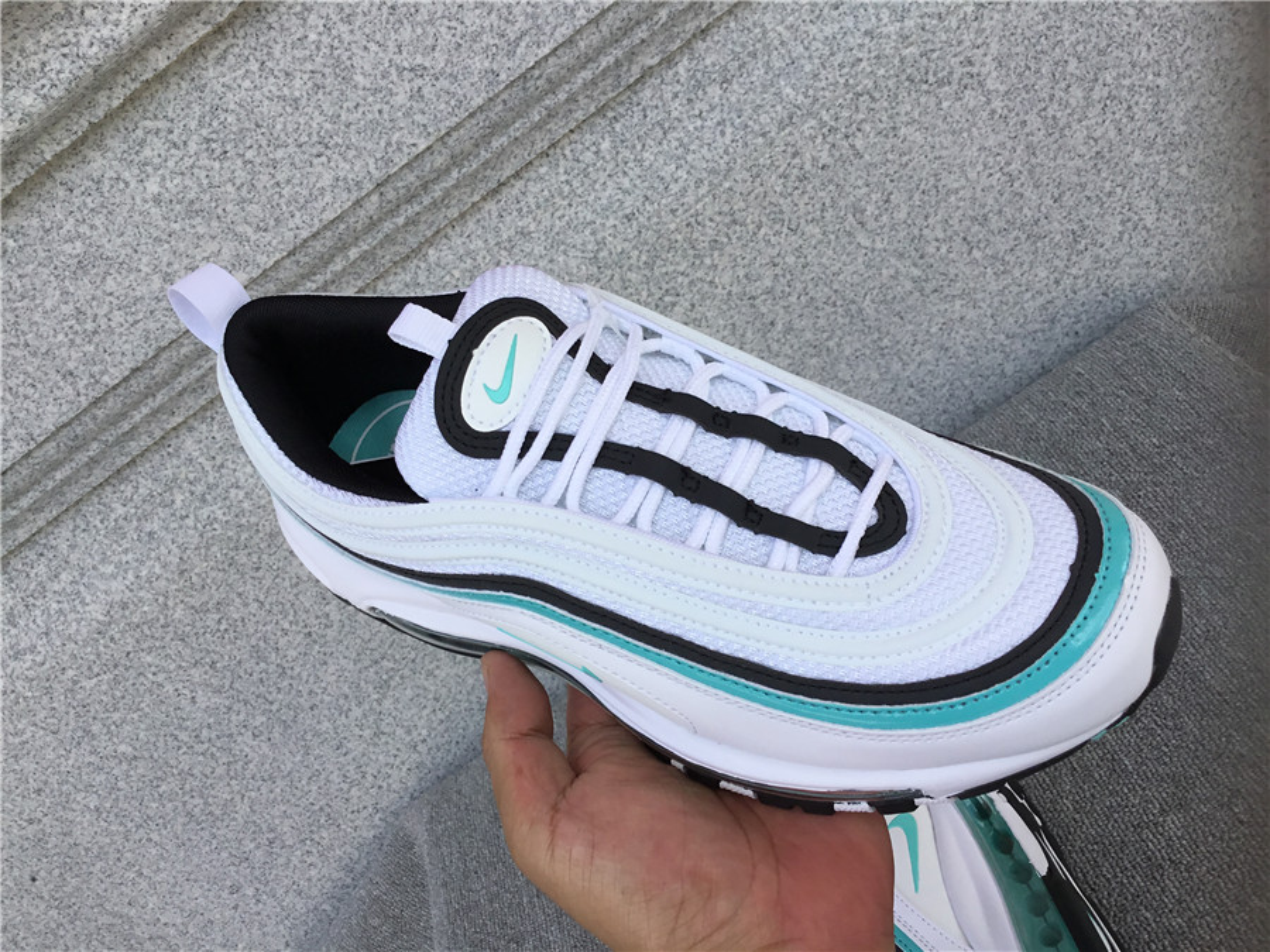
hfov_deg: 58.4
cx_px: 635
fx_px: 1137
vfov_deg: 45.4
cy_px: 476
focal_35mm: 31
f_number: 2.4
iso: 25
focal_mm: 3.3
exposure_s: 1/515
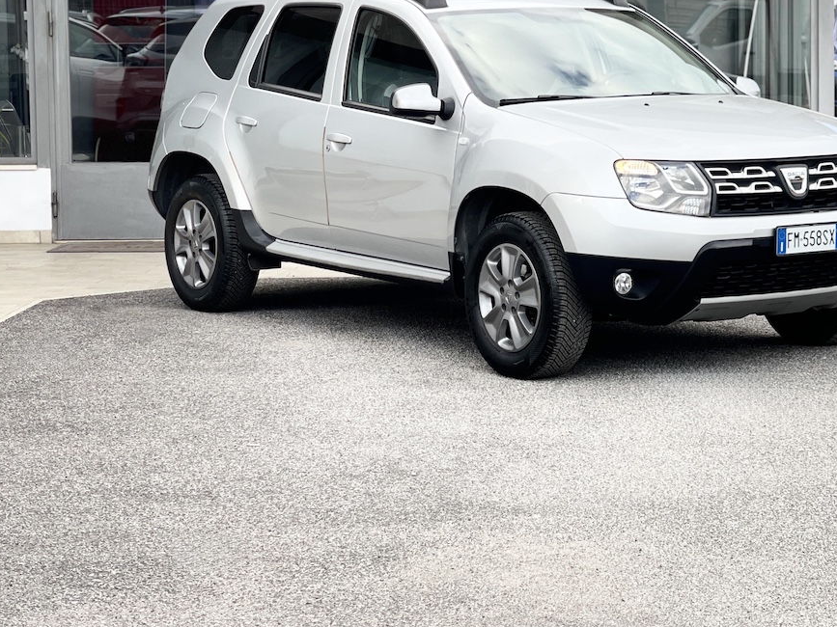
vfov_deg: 16.0
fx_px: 2224
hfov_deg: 21.3
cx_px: 515
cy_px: 224
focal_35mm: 92
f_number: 2.2
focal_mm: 7.5
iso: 20
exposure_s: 1/124
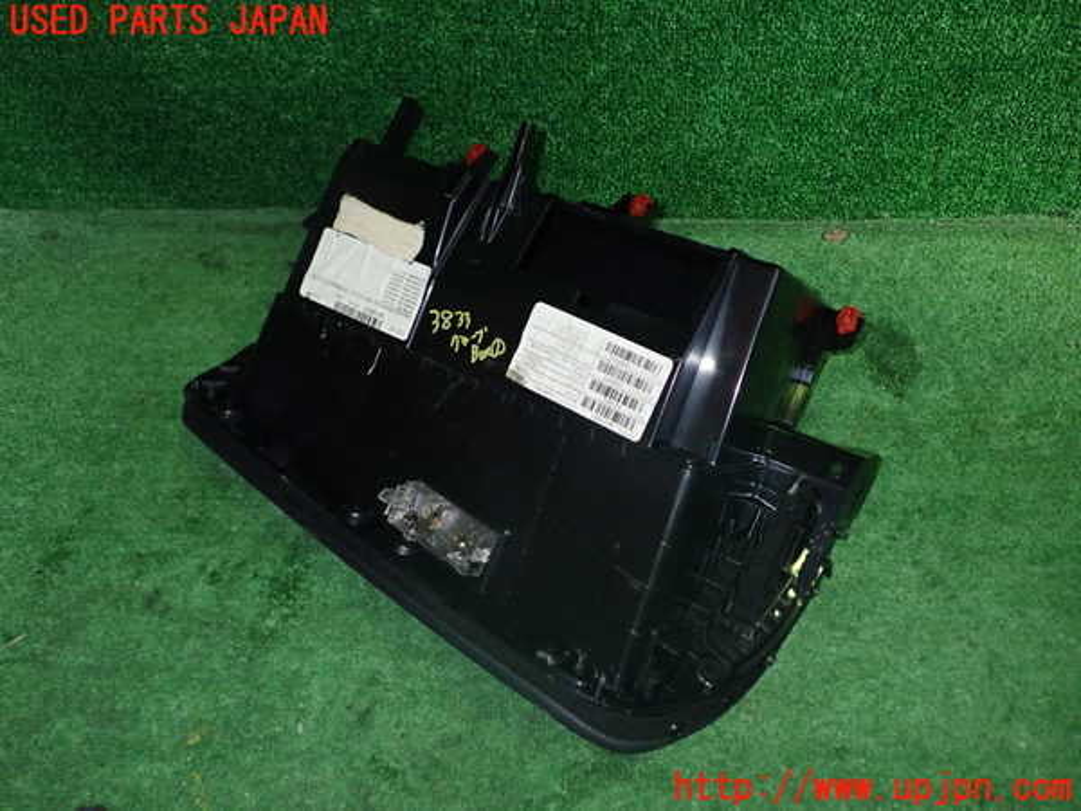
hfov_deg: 56.8
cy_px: 406
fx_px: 999
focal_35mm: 32
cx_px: 540
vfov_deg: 44.2
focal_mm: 5.79
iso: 640
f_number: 7.1
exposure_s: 1/30
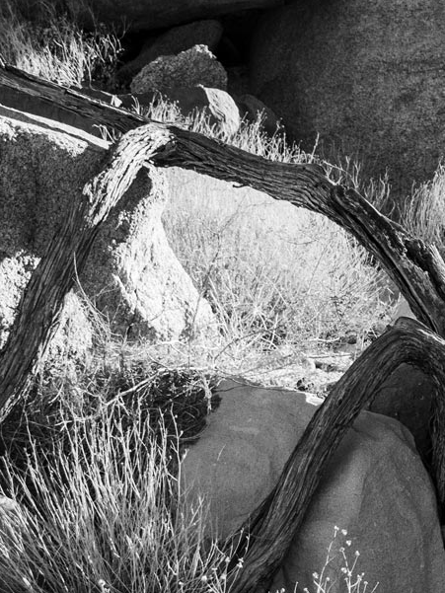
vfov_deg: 15.3
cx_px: 565
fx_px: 2210
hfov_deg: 11.2
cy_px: 343
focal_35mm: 129
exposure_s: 1/1000
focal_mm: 28
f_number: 5.6
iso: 200
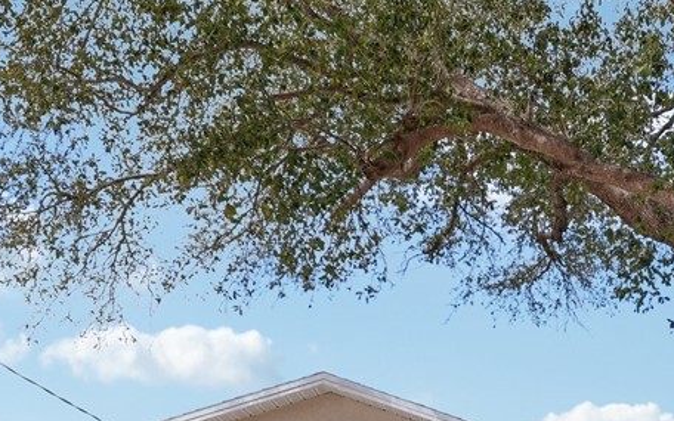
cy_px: 462
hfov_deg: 38.1
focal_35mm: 51
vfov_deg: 23.8
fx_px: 937
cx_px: 542
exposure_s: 1/160
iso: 50
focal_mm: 14
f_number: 8
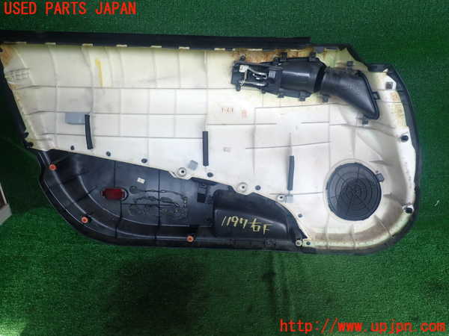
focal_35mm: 25
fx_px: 324
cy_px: 168
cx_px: 224
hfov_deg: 69.4
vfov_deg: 54.9
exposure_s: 1/250
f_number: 2.8
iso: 100
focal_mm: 4.5
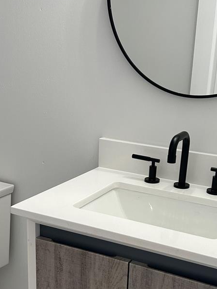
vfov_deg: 36.4
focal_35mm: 52
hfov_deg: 28.0
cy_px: 197
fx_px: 435
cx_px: 113
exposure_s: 1/120
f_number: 1.5
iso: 125
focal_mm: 5.7
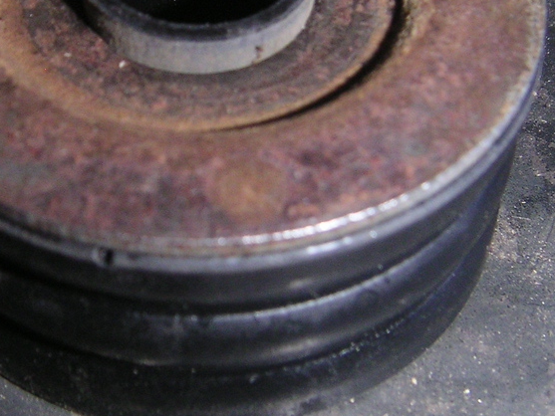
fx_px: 1090
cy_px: 120
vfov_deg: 21.5
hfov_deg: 28.4
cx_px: 192
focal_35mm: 68
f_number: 6.7
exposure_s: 1/45
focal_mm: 5.7
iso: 160
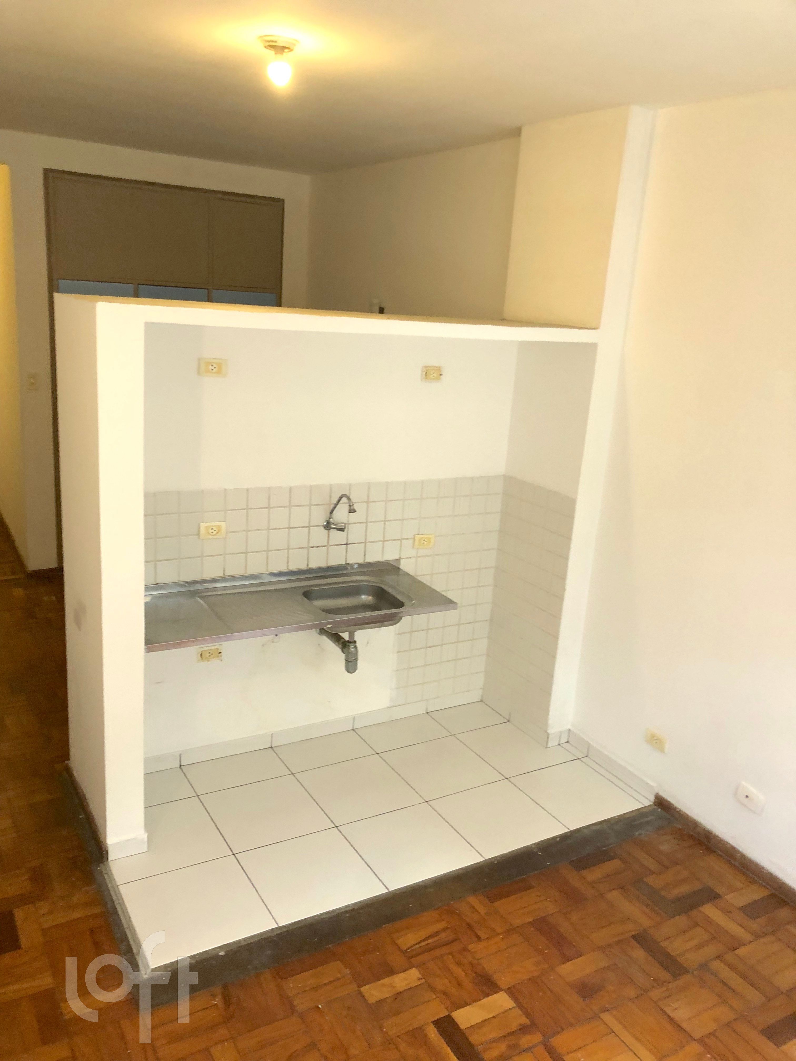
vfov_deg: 63.4
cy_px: 530
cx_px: 398
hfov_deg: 49.7
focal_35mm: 28
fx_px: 858
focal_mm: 4
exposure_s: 1/30
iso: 40
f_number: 1.8
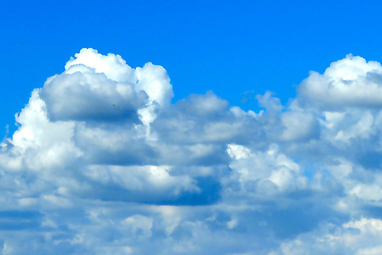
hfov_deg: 9.4
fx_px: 2091
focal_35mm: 197
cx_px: 874
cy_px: 221
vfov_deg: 7.0
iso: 100
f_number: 11
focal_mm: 40
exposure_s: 1/250
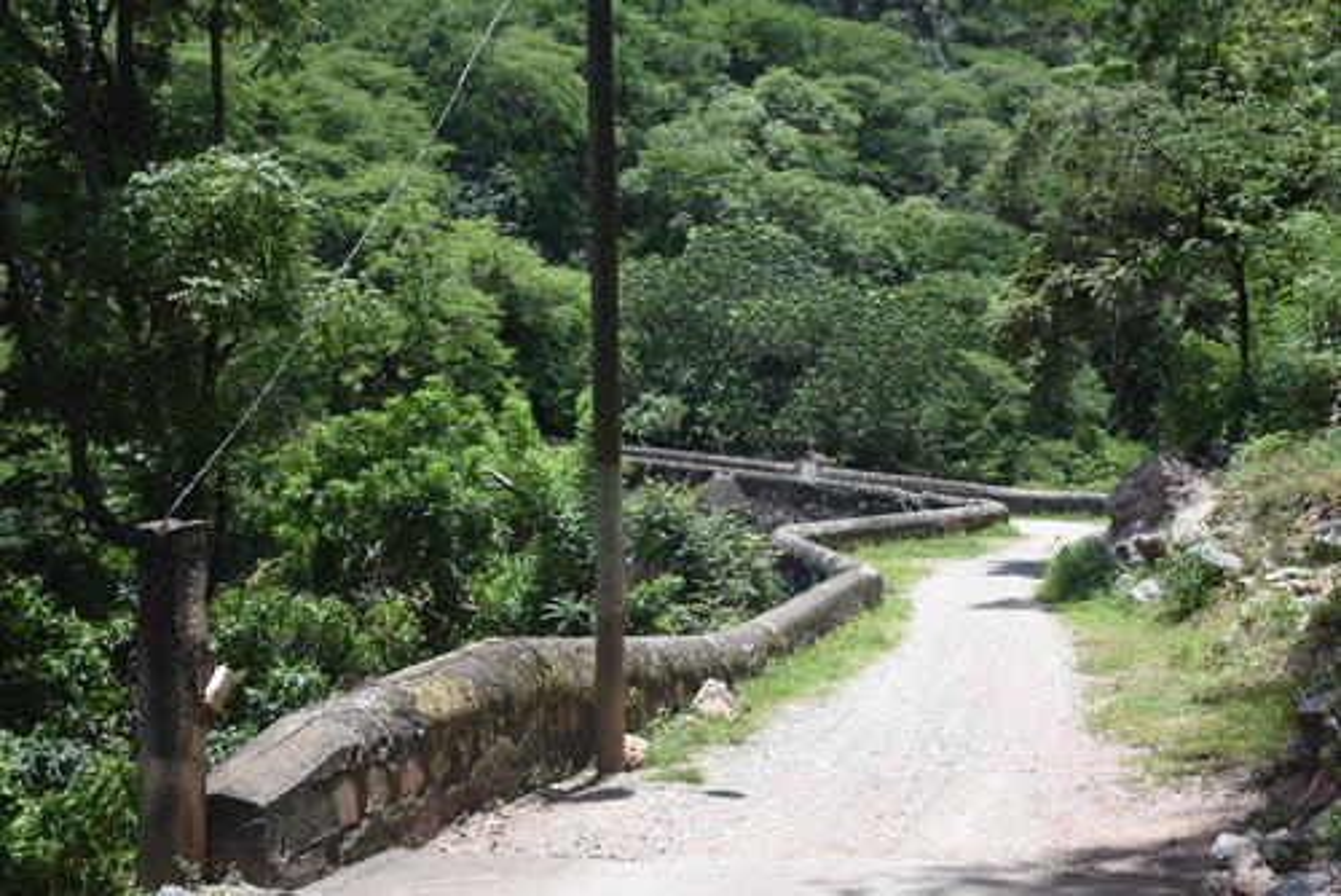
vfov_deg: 28.1
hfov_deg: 41.1
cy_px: 448
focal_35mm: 48
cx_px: 670
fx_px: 1789
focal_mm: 32
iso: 400
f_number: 4
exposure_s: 1/2000
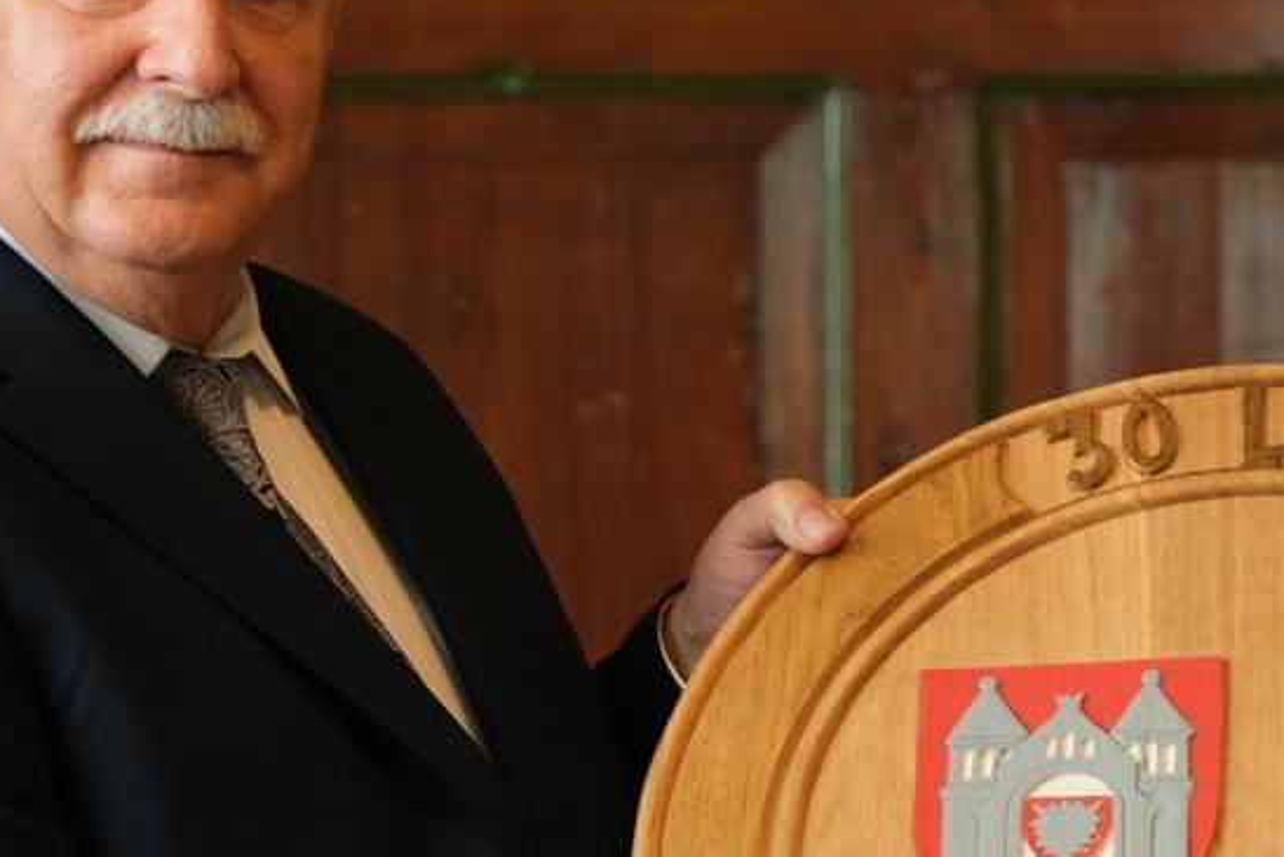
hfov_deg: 9.2
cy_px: 528
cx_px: 1014
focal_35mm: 222
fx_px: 7920
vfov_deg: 6.2
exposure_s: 1/125
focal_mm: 50
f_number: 2.8
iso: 800
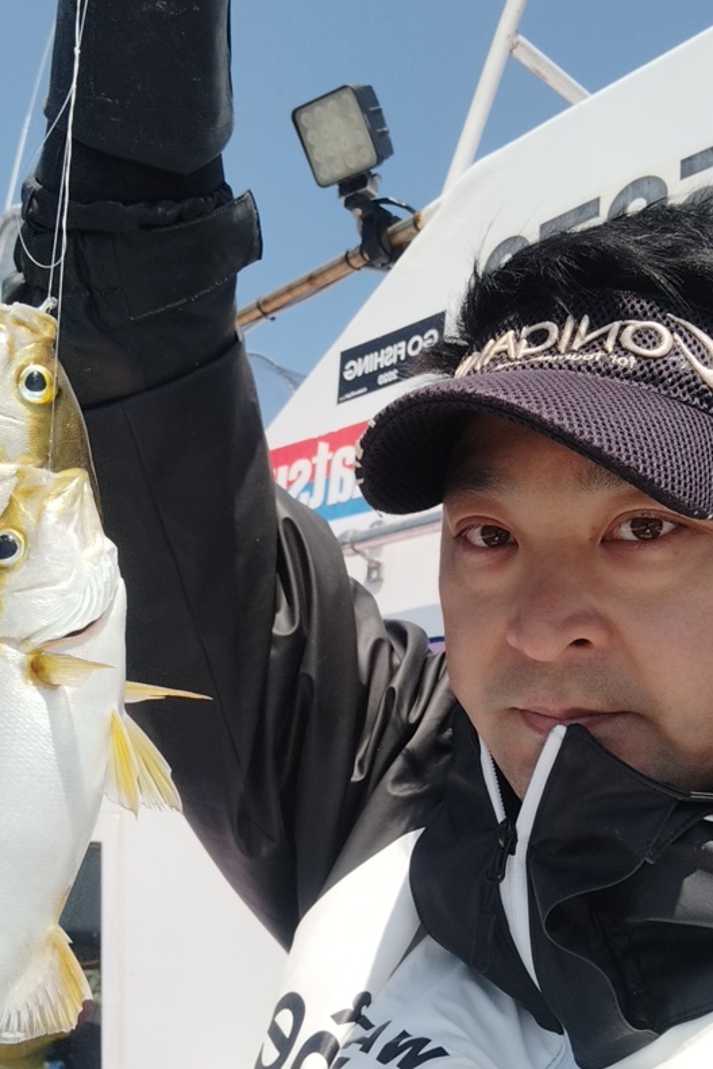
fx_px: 832
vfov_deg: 65.1
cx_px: 373
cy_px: 617
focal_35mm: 28
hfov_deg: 46.4
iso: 50
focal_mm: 3.49
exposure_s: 1/3399
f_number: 2.45
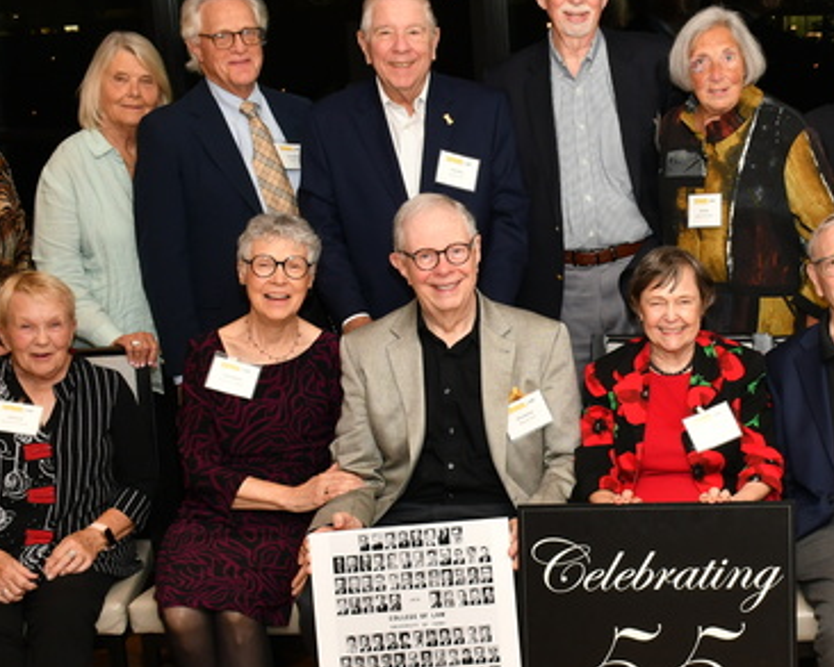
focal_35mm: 65
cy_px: 335
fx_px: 1605
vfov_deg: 23.5
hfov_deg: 28.6
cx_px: 640
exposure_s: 1/60
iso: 400
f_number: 6.3
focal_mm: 22
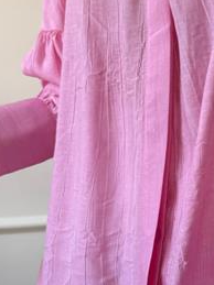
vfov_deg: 25.3
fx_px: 635
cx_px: 250
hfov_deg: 18.2
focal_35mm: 77
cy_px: 182
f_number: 1.78
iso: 64
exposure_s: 1/100
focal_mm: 6.76
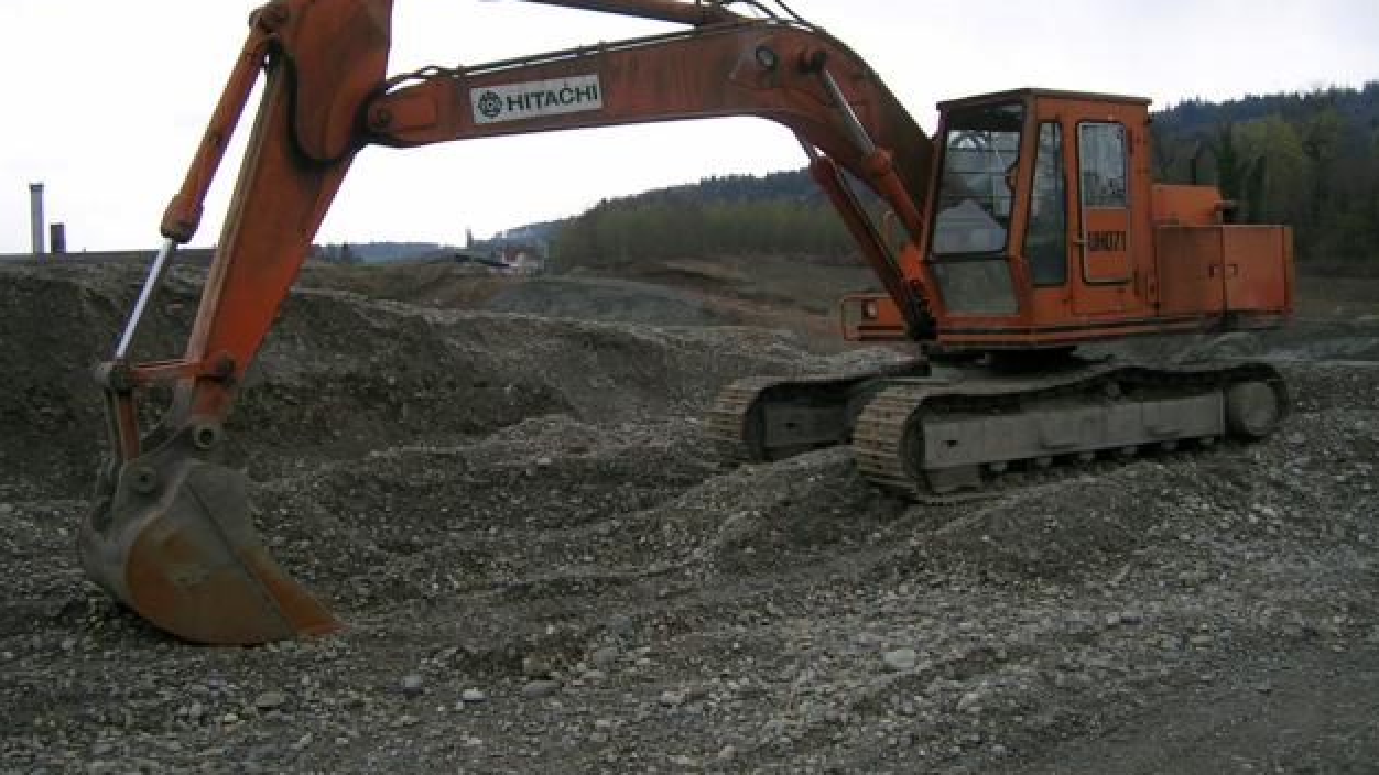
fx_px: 1426
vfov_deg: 30.4
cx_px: 703
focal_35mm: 39
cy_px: 335
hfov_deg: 51.6
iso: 50
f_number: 2.8
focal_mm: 5.4
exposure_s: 1/331
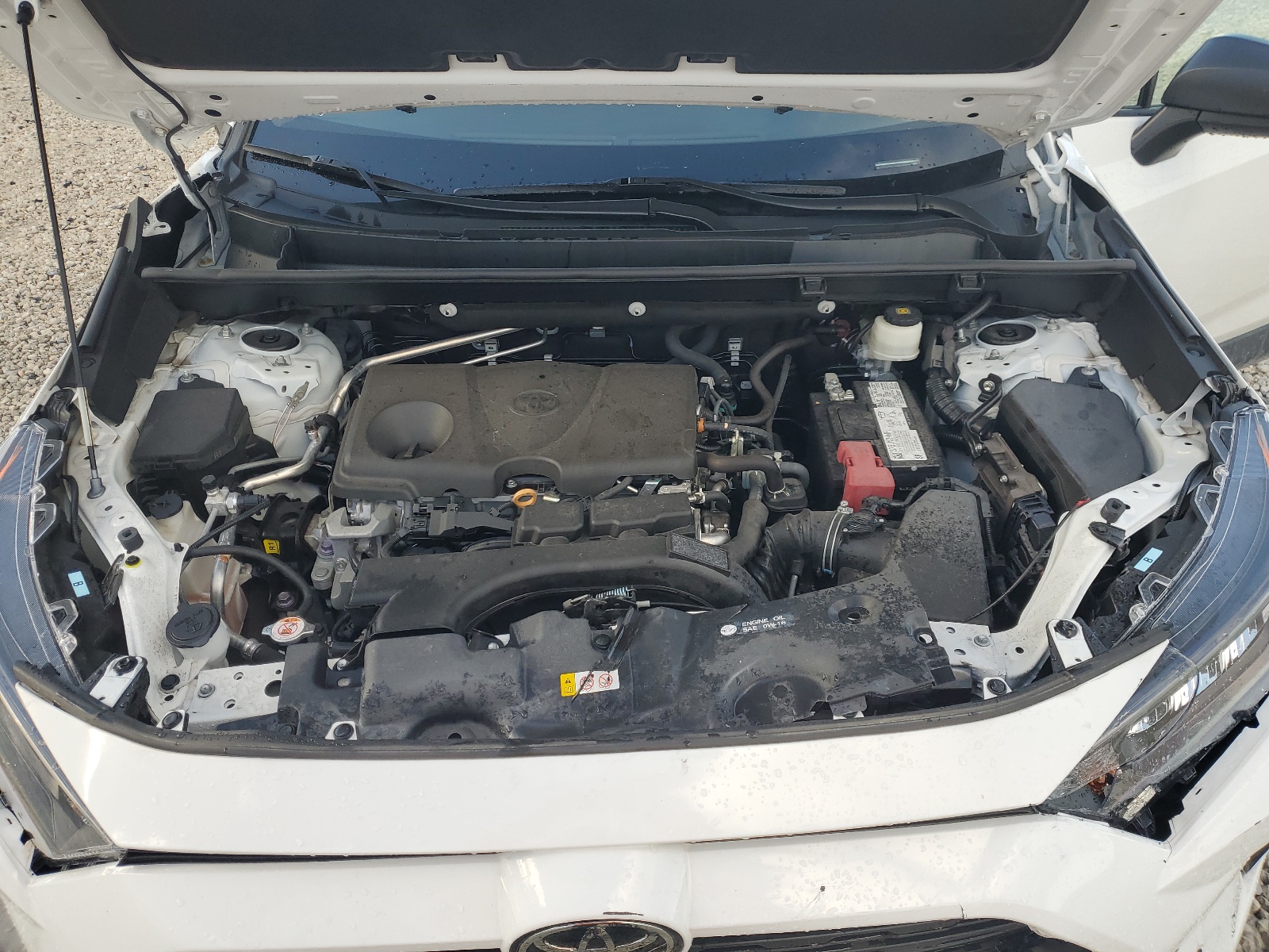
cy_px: 476
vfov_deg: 53.1
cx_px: 634
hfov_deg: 67.3
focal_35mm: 26
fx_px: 953
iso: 50
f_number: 1.5
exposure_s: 1/500
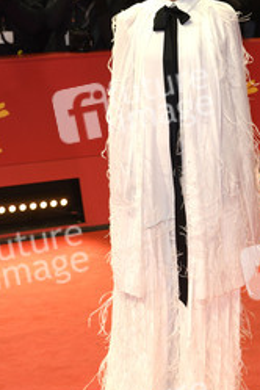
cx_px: 179
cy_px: 185
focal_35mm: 90
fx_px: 975
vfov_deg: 22.6
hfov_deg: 15.2
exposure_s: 1/250
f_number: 4.5
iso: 800
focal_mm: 56
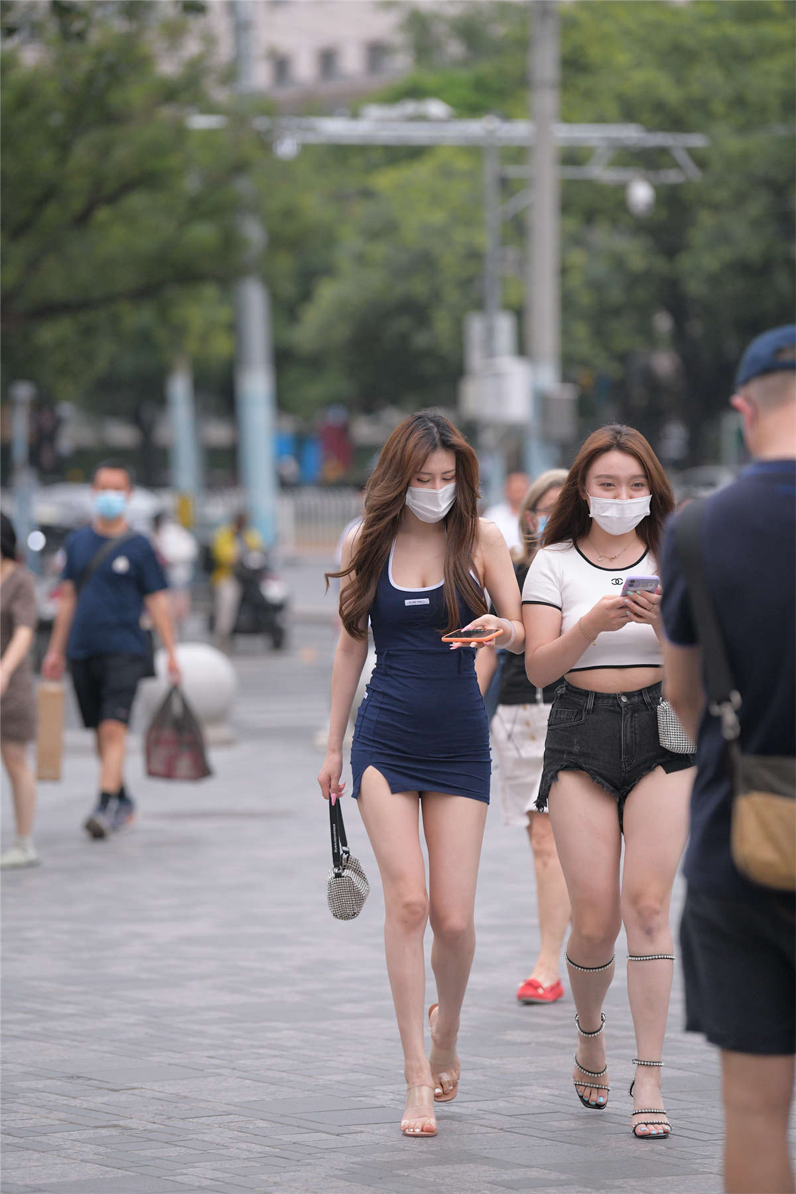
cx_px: 398
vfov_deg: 12.5
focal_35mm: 165
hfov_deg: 8.3
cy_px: 597
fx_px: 5472
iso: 1800
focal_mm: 165
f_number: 3.2
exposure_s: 1/640
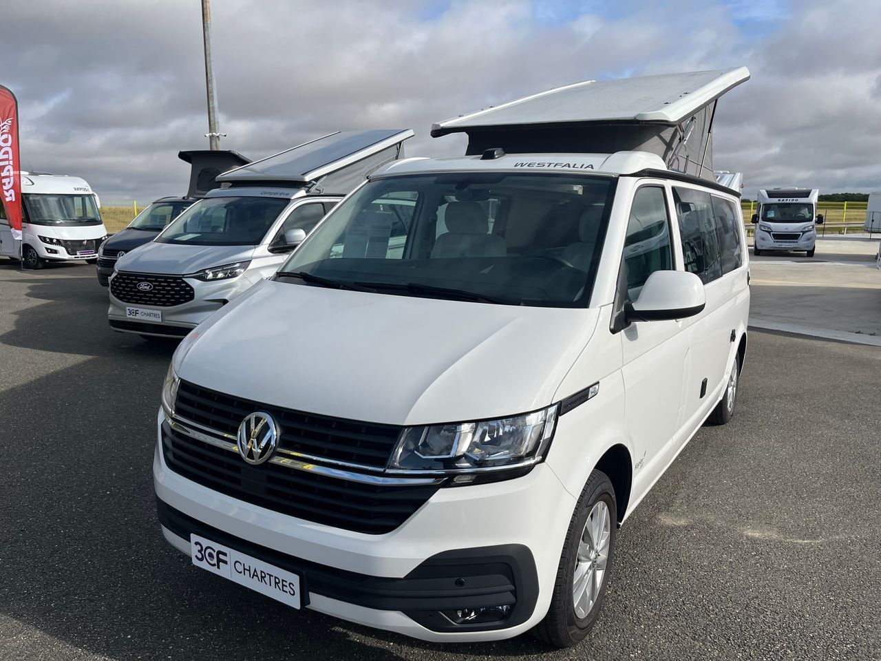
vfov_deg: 53.1
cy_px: 330
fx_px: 662
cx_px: 440
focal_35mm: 26
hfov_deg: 67.3
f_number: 1.6
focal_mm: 5.1
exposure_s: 1/5556
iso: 50
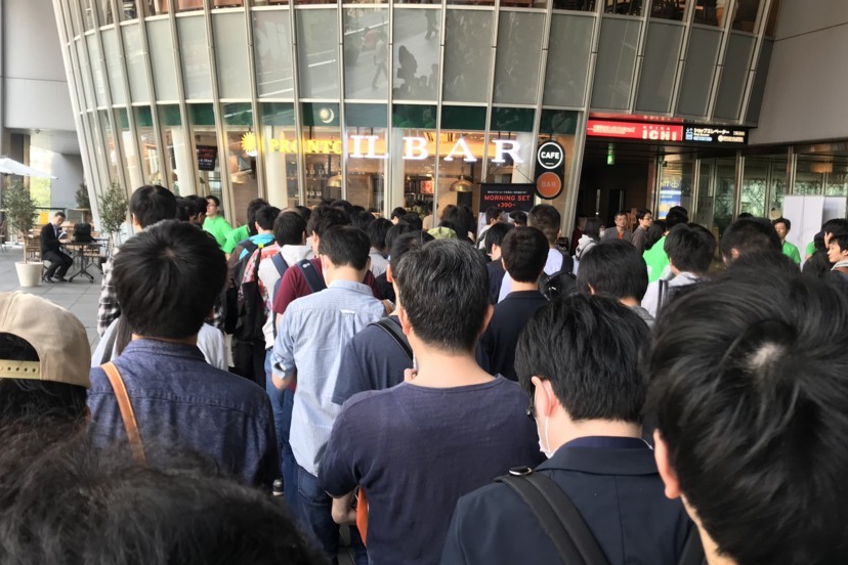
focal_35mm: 36
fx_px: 848
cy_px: 275
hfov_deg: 53.1
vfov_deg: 36.9
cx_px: 399
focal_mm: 3.99
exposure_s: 1/50
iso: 25
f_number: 1.8
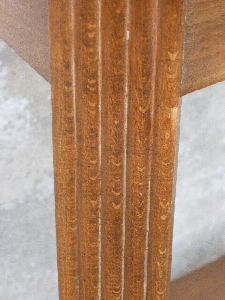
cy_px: 150
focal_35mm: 111
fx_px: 962
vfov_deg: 17.7
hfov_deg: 13.3
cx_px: 112
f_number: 5.3
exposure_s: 1/320
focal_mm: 18.2
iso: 1000
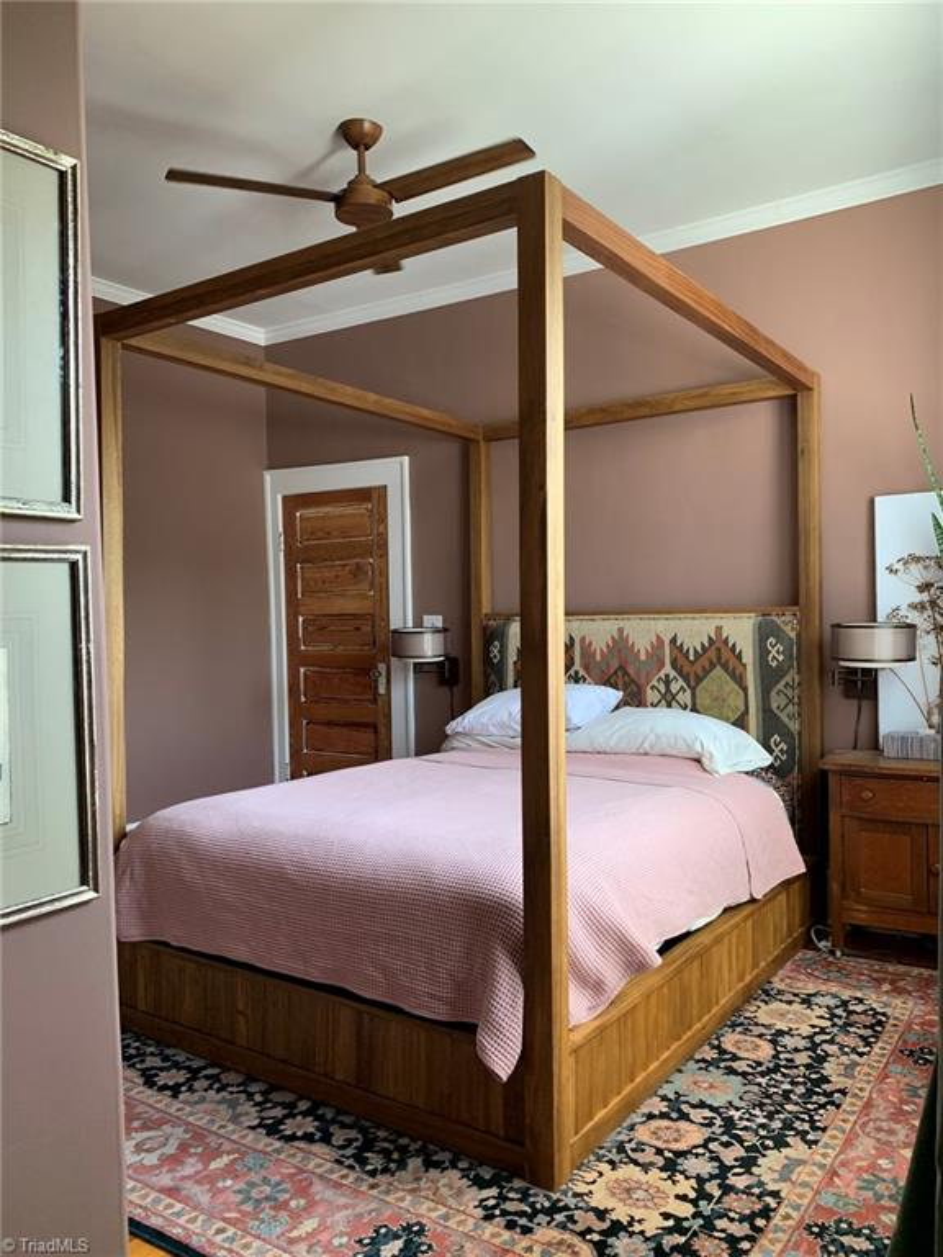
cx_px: 472
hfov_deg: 53.1
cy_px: 628
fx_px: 944
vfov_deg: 67.3
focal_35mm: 26
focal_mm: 4.25
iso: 100
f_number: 1.8
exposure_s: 1/101
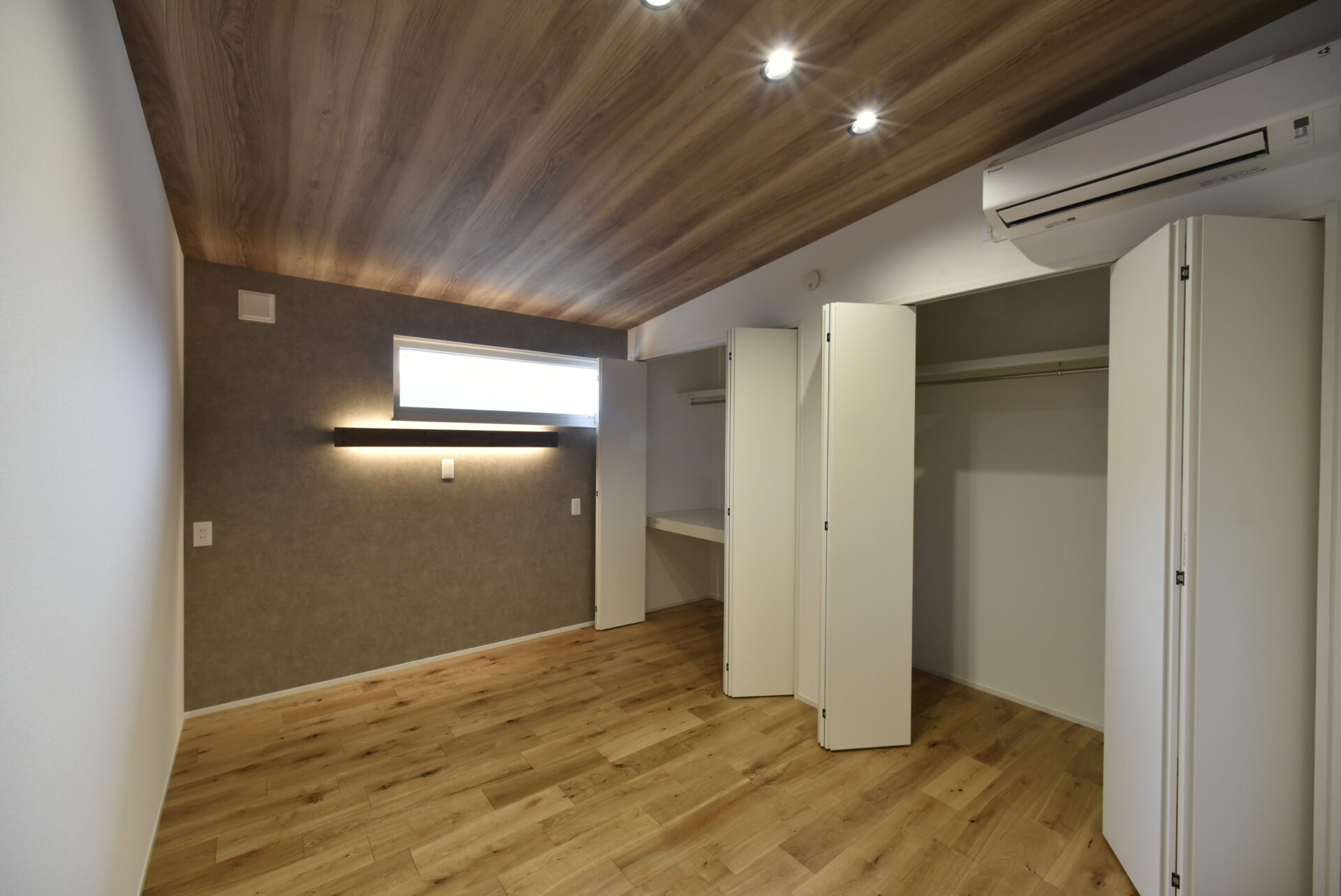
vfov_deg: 81.3
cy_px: 448
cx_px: 670
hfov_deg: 104.2
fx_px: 522
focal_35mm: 14
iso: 640
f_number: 11
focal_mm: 14
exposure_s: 1/10
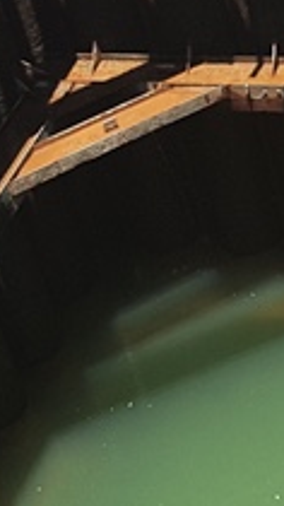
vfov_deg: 13.4
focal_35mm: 161
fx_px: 2157
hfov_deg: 7.4
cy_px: 270
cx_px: 397
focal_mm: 3.75
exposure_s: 1/899
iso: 40
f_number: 2
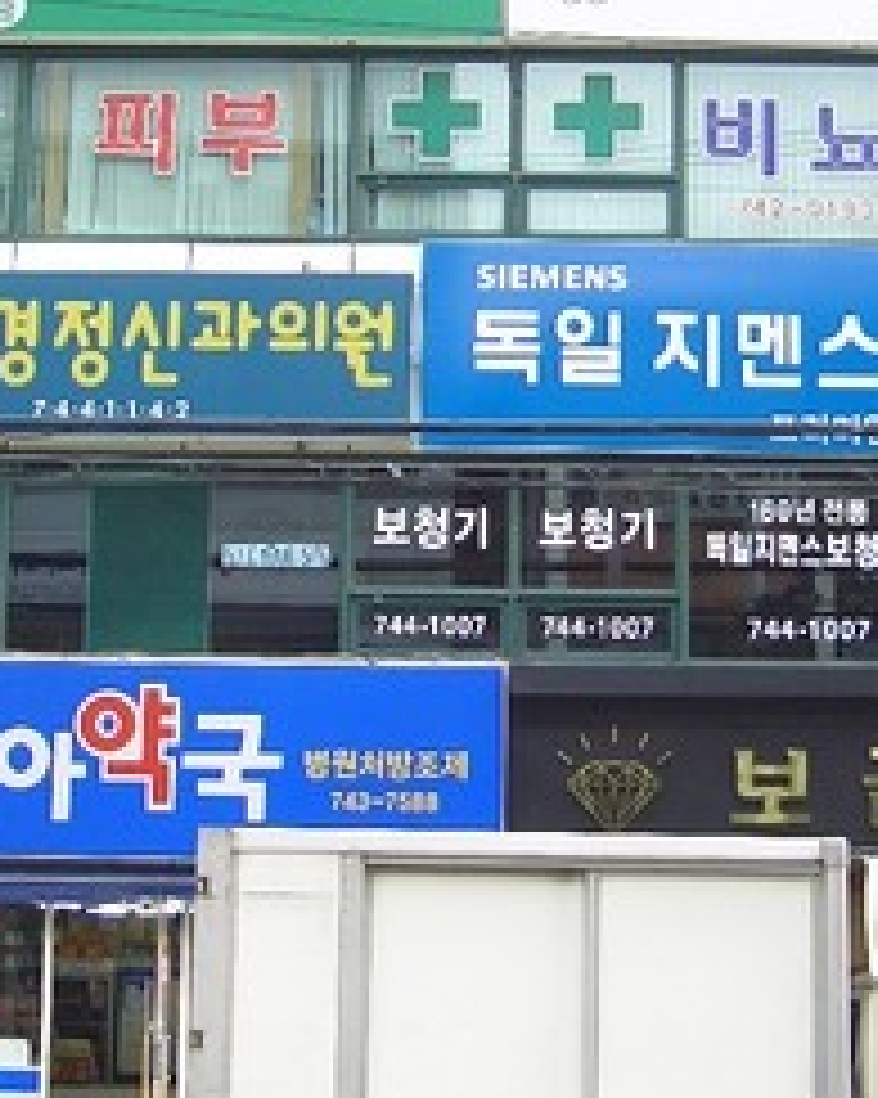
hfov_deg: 19.6
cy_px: 389
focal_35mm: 78
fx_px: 2535
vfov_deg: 24.4
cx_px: 482
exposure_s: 1/250
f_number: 2.8
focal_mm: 8
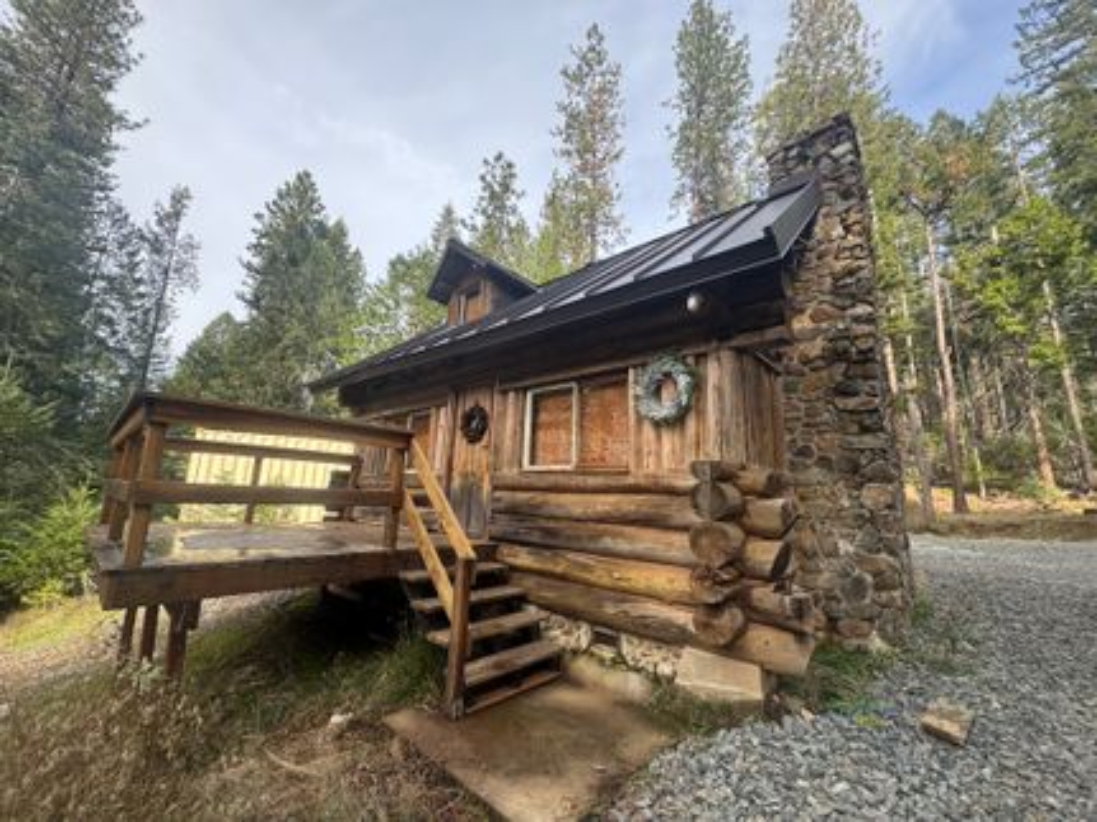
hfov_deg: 102.1
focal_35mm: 14
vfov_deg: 85.6
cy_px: 411
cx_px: 548
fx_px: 444
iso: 40
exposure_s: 1/208
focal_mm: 2.22
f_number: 2.2
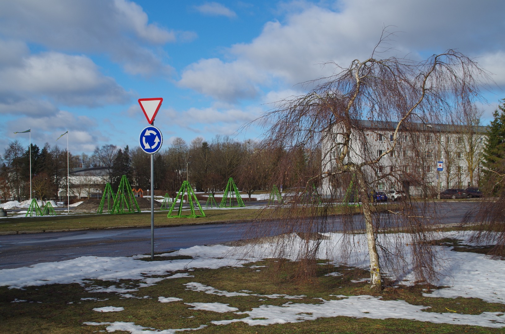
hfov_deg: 40.4
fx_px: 686
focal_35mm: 49
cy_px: 167
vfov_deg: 27.4
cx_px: 252
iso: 100
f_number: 8
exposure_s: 1/400
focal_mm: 33
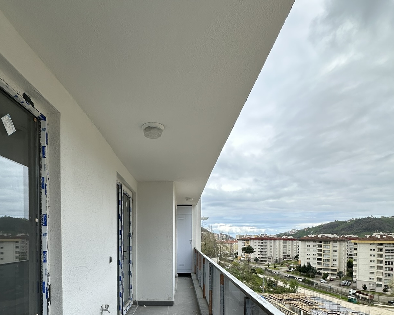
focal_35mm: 23
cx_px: 174
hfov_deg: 72.4
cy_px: 244
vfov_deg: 57.2
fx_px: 268
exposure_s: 1/1366
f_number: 2.2
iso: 40
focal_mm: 2.22
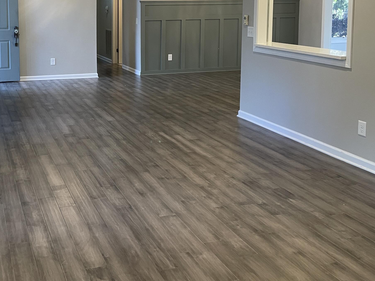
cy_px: 51
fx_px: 466
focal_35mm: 43
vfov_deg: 32.5
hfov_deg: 42.8
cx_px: 106
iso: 125
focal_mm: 4.2
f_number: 1.6
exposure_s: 1/60
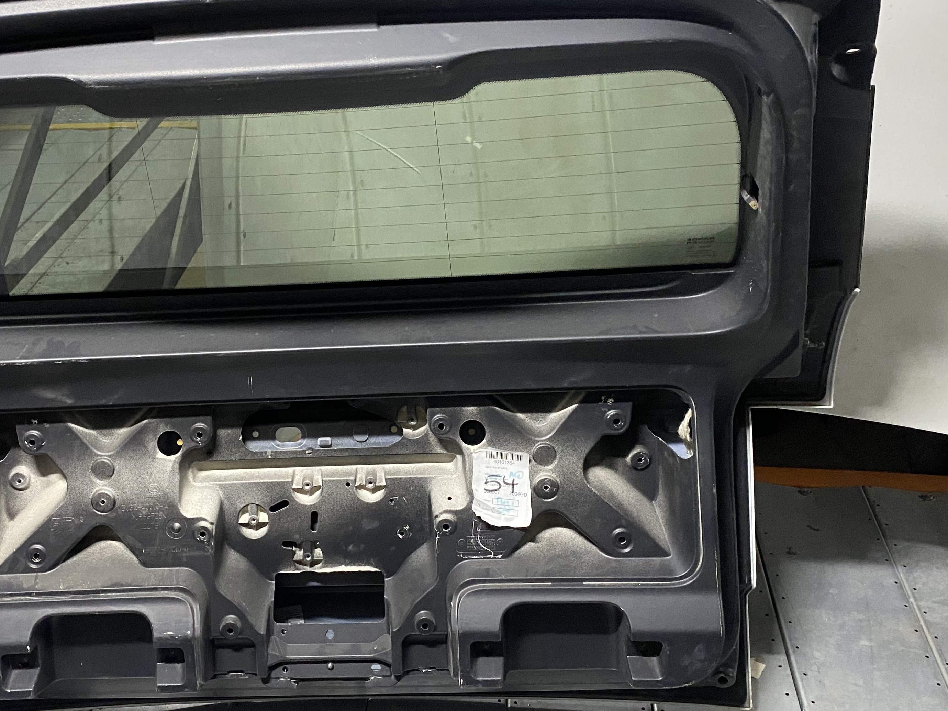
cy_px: 344
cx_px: 344
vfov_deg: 37.7
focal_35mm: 38
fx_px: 1041
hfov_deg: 48.4
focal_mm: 4.25
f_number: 1.8
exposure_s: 1/33
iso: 500
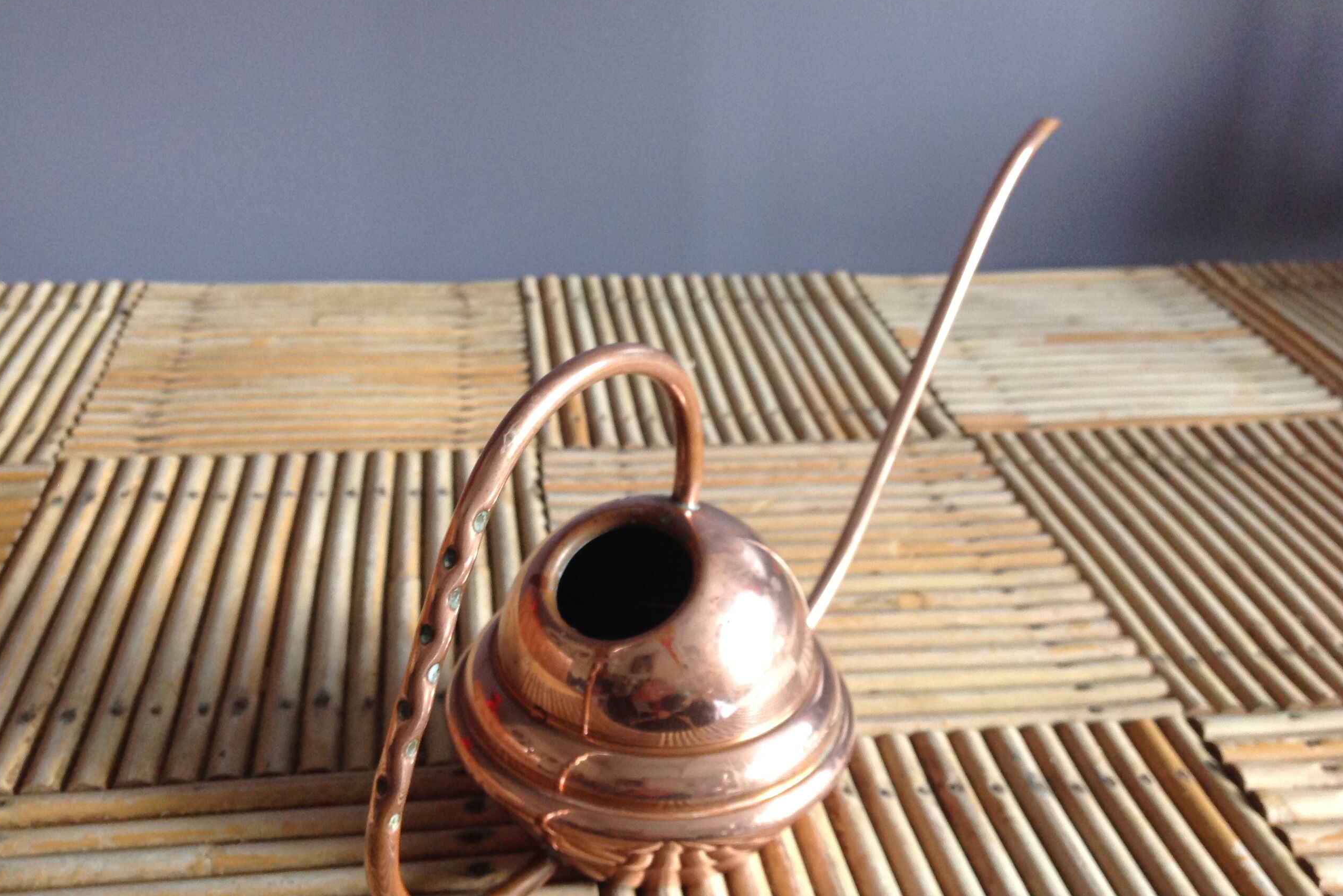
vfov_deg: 35.9
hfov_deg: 51.9
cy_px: 487
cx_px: 677
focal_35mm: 37
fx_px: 1380
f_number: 2.4
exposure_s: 1/15
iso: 125
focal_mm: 4.28
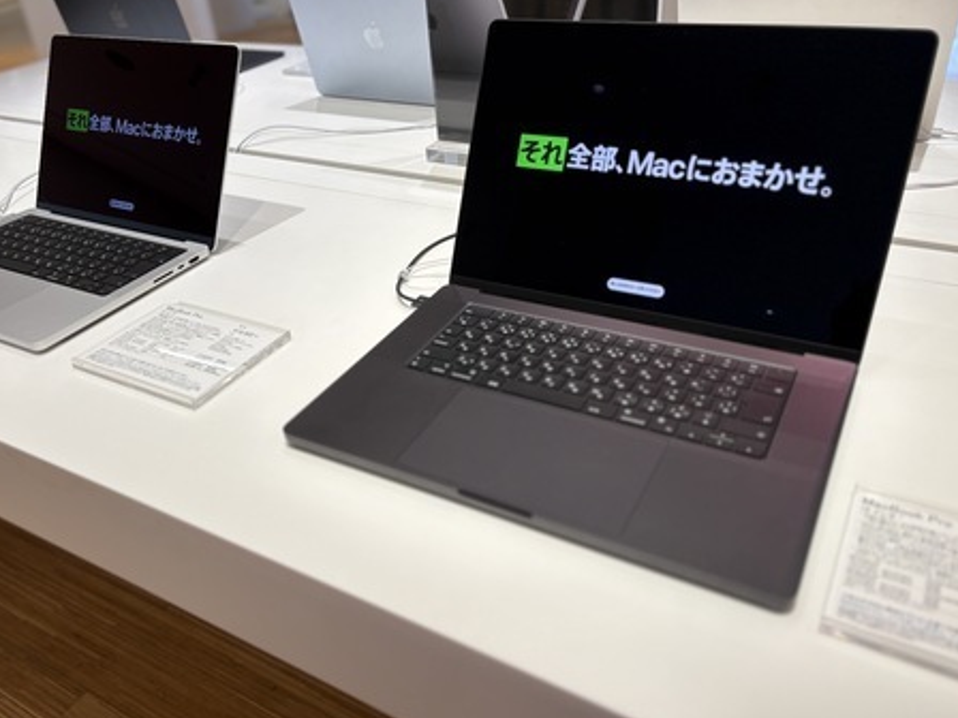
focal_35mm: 29
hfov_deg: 61.6
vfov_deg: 48.2
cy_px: 352
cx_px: 449
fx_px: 803
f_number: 1.6
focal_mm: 5.96
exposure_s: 1/159
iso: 32
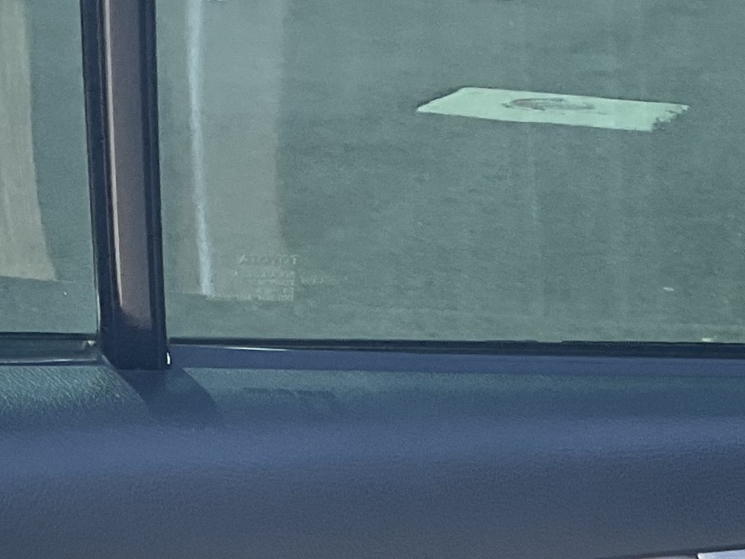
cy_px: 870
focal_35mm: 122
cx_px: 792
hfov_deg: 15.8
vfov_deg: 11.6
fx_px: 2626
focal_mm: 3
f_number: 1.8
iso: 16
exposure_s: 1/360
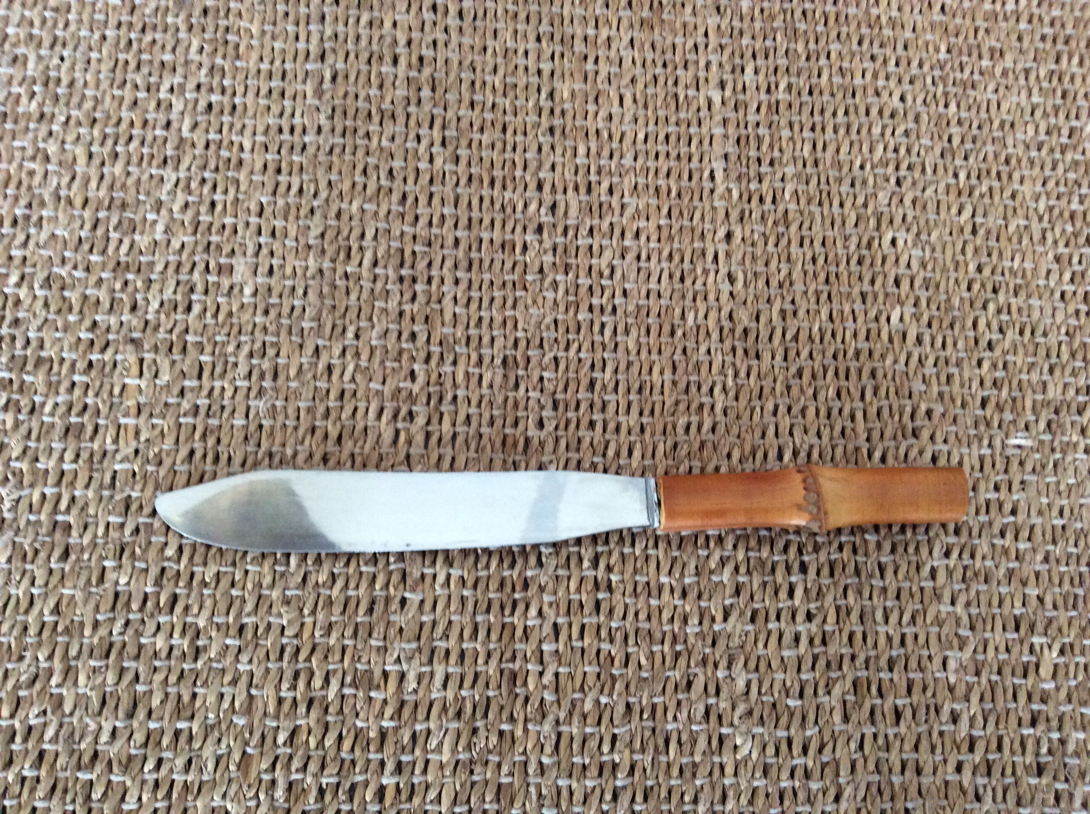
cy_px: 407
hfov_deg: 56.9
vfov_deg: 44.1
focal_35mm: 32
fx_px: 1006
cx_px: 545
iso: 200
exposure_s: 1/25
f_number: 2.4
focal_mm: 3.3
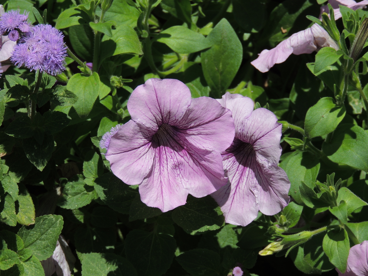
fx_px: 2126
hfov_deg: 9.9
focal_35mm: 200
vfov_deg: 7.4
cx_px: 184
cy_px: 138
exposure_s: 1/1000
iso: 100
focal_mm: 35.6
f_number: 4.6
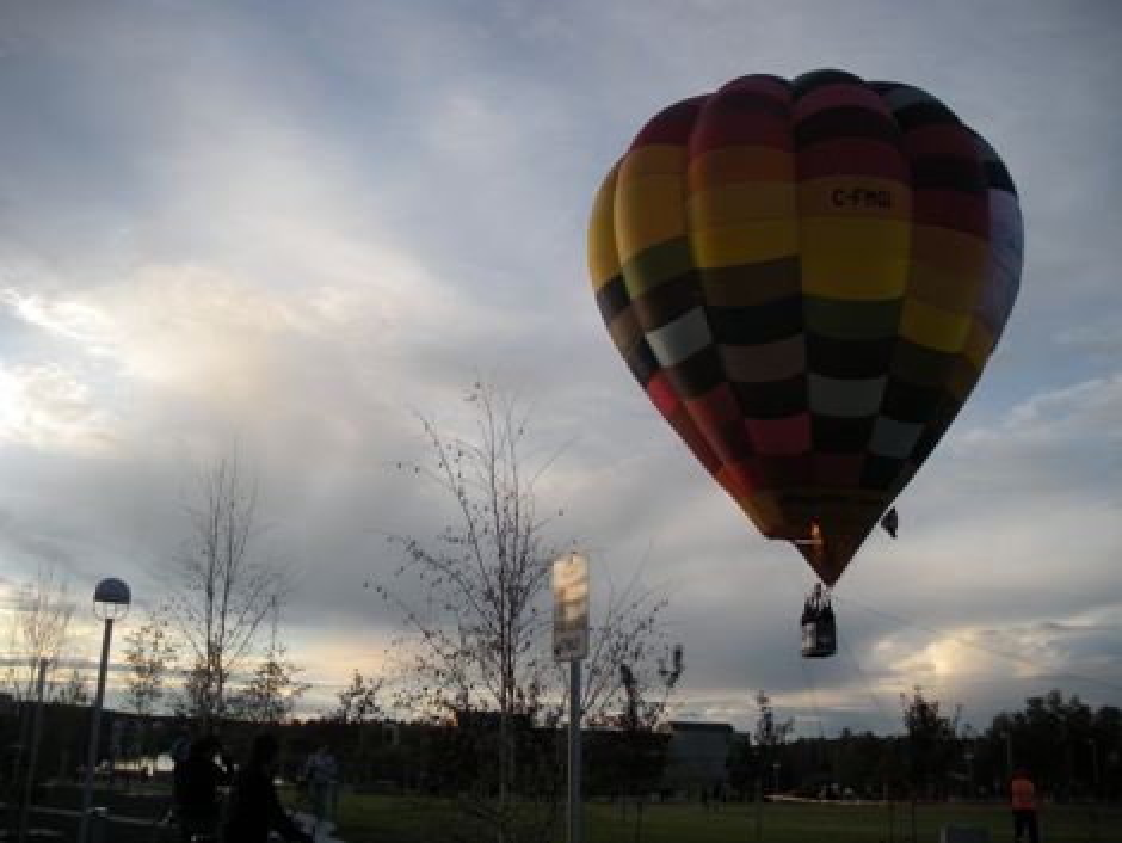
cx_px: 561
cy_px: 422
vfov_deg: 39.7
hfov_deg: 51.3
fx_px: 1167
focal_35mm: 36
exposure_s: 1/296
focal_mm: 6.3
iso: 64
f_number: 3.5
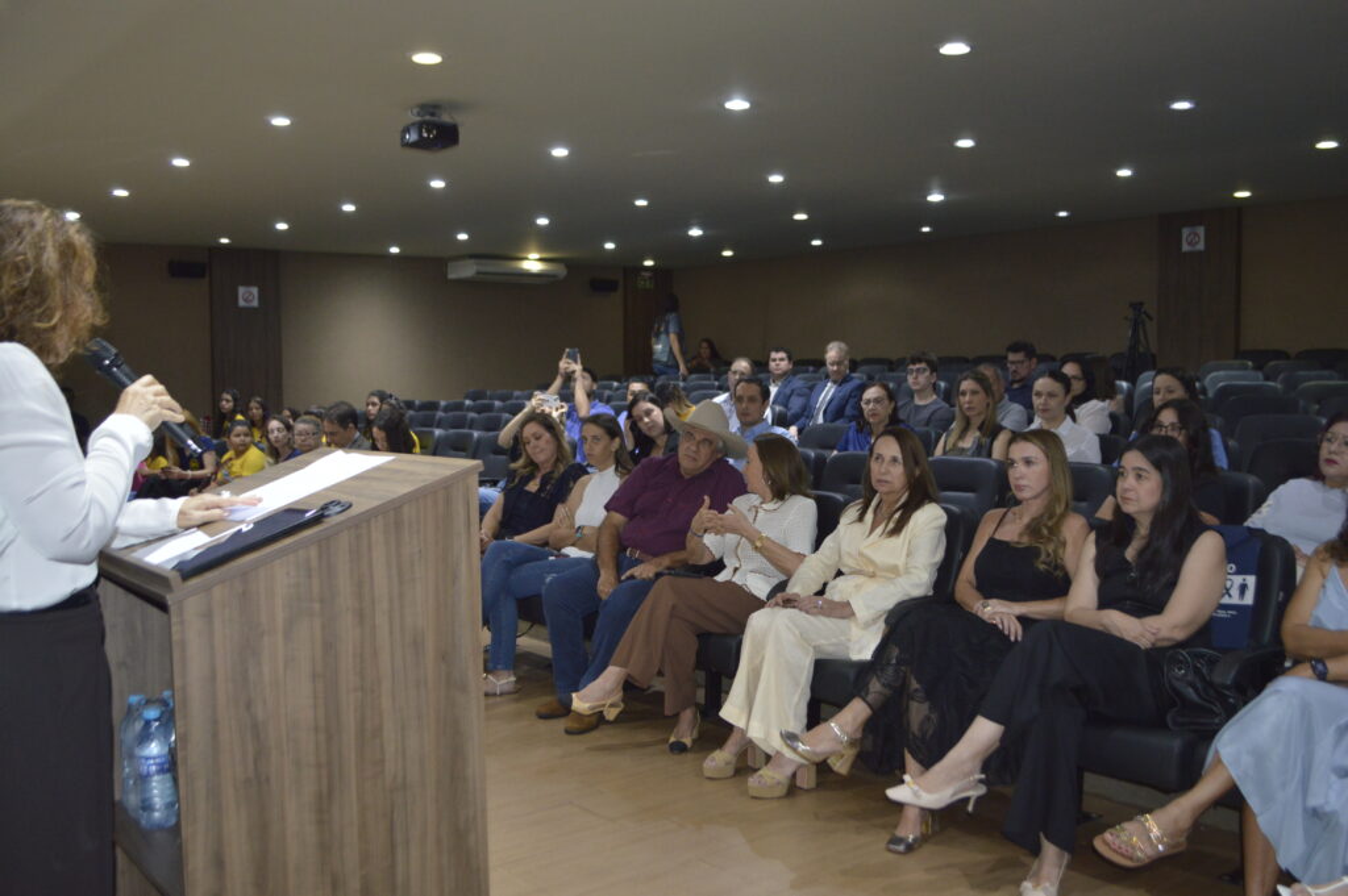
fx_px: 1235
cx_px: 674
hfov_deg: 57.3
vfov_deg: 39.9
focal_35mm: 33
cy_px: 448
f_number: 4
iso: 800
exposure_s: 1/60
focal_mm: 22
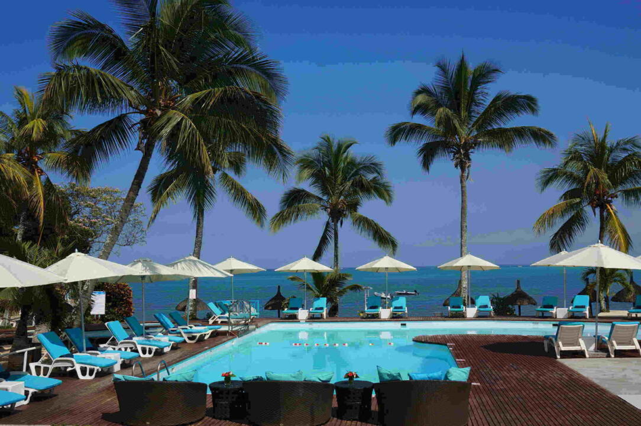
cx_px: 320
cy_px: 213
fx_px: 614
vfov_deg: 38.3
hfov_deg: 55.2
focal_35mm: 34
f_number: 13
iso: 100
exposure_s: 1/250
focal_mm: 23
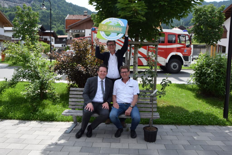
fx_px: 203
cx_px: 116
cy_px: 78
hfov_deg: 59.5
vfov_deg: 41.7
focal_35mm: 32
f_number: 8
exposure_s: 1/250
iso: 200
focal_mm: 21
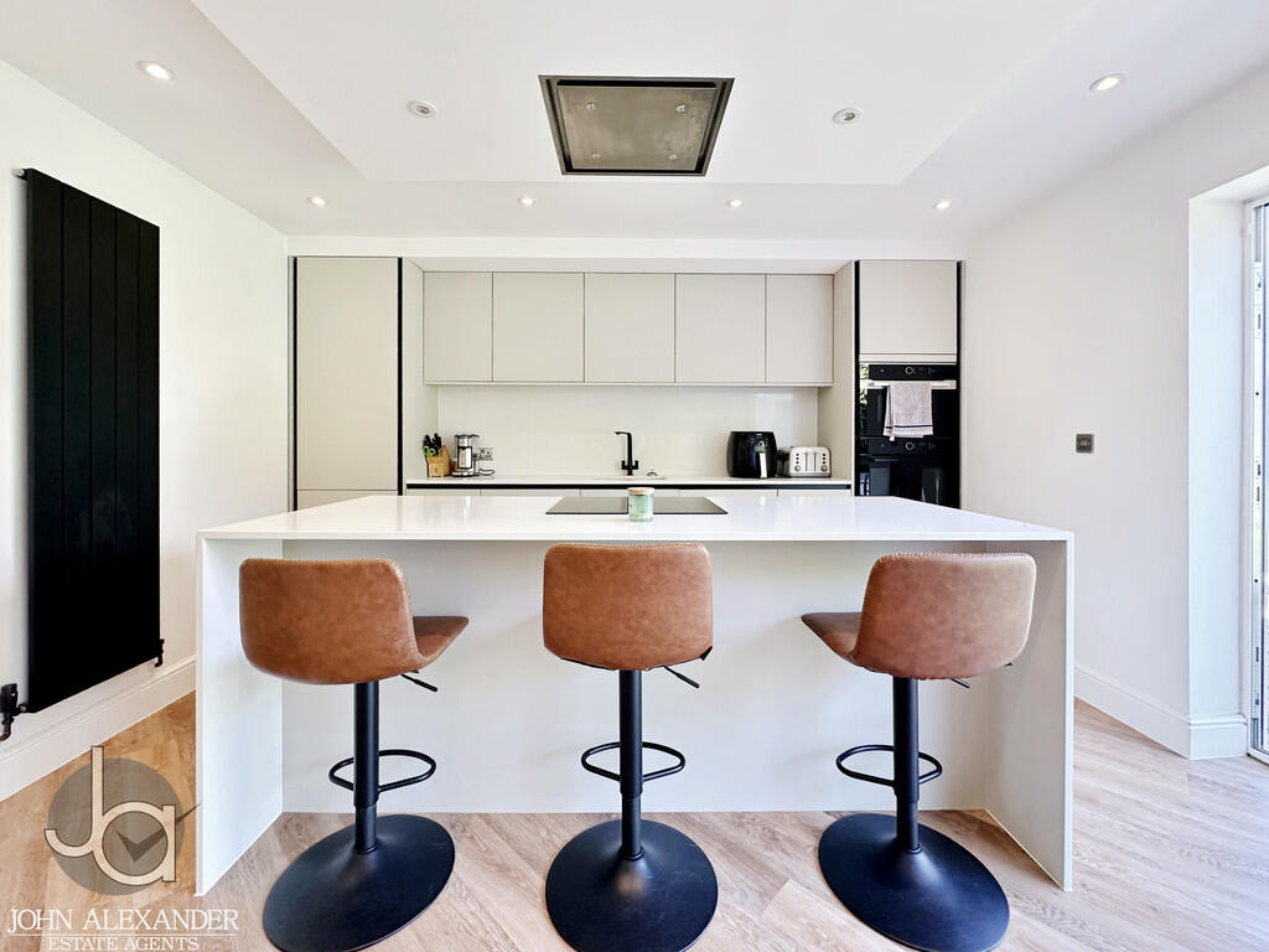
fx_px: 513
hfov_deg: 102.1
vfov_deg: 85.7
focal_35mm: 14
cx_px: 634
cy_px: 476
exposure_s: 1/84
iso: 160
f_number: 2.2
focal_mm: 2.22
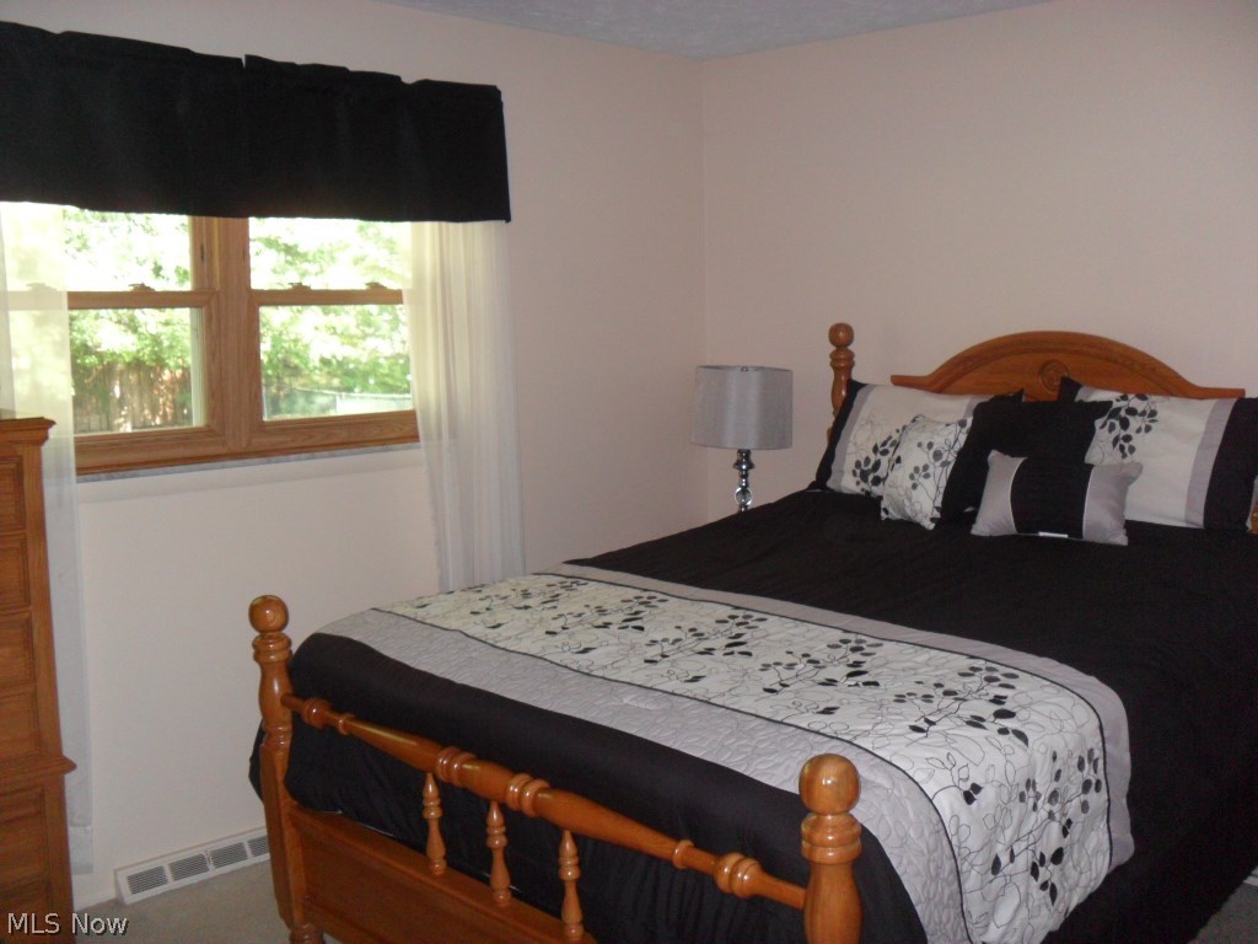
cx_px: 629
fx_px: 1272
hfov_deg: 52.6
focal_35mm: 35
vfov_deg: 40.7
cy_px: 472
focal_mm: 6.3
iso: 200
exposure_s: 1/45
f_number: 3
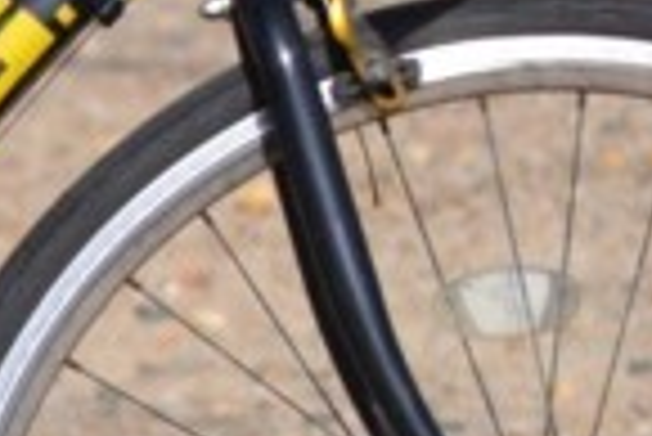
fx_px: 18473
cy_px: 301
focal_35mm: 1019
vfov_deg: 1.4
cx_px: -468
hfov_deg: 2.0
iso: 100
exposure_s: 1/640
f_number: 6.3
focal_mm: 122
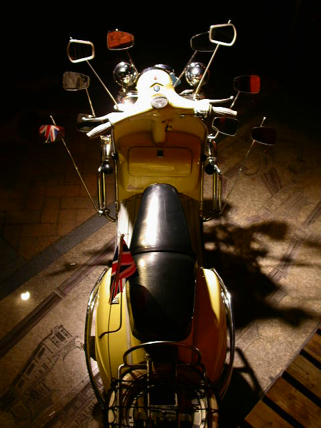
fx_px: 470
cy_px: 214
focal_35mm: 38
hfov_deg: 37.7
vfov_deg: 49.0
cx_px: 160
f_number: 2.6
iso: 100
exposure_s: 1/13.8
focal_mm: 7.85
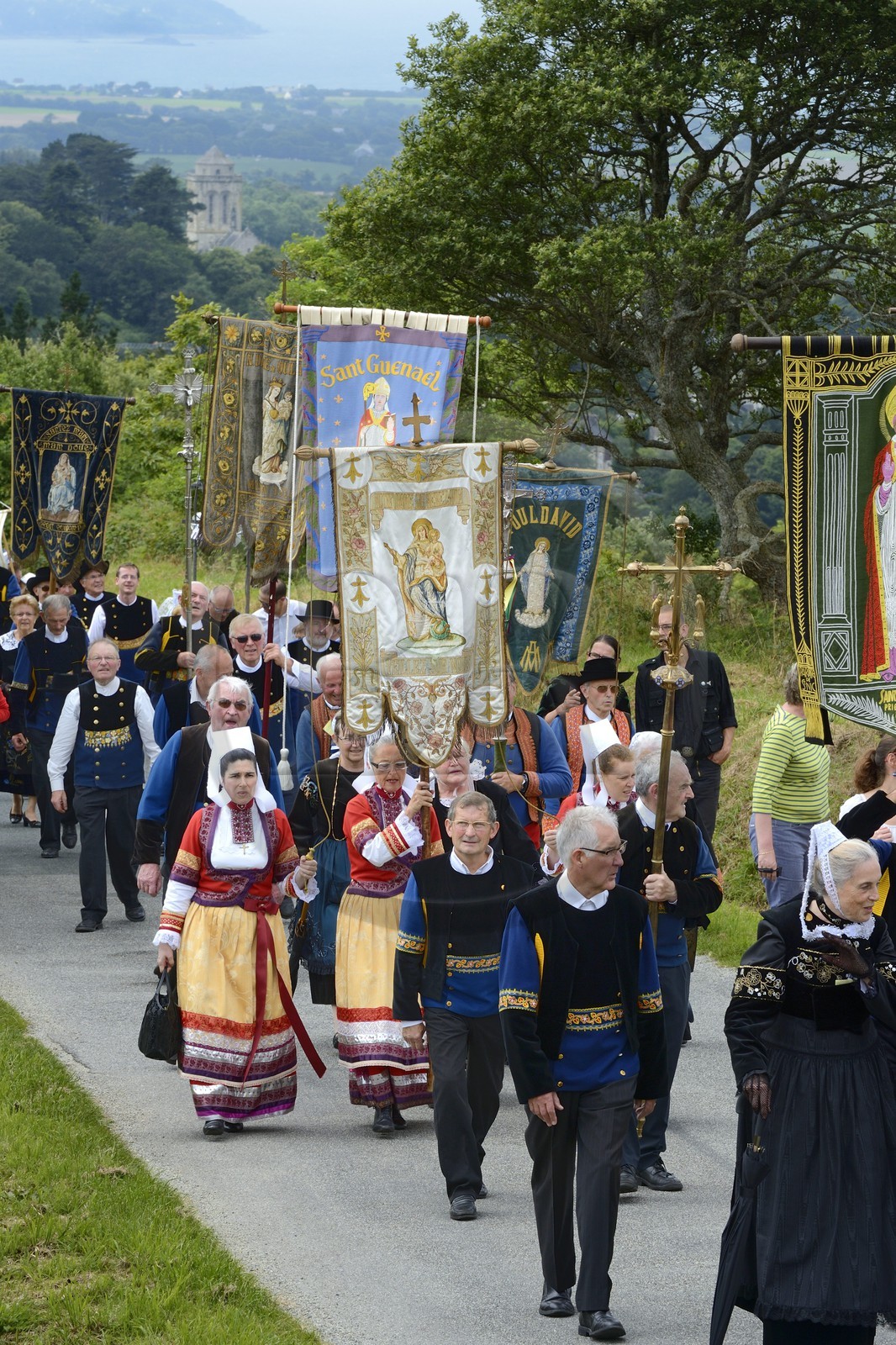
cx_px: 448
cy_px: 672
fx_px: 6162
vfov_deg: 12.5
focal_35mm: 165
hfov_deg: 8.3
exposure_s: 1/200
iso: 400
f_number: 14
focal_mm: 165
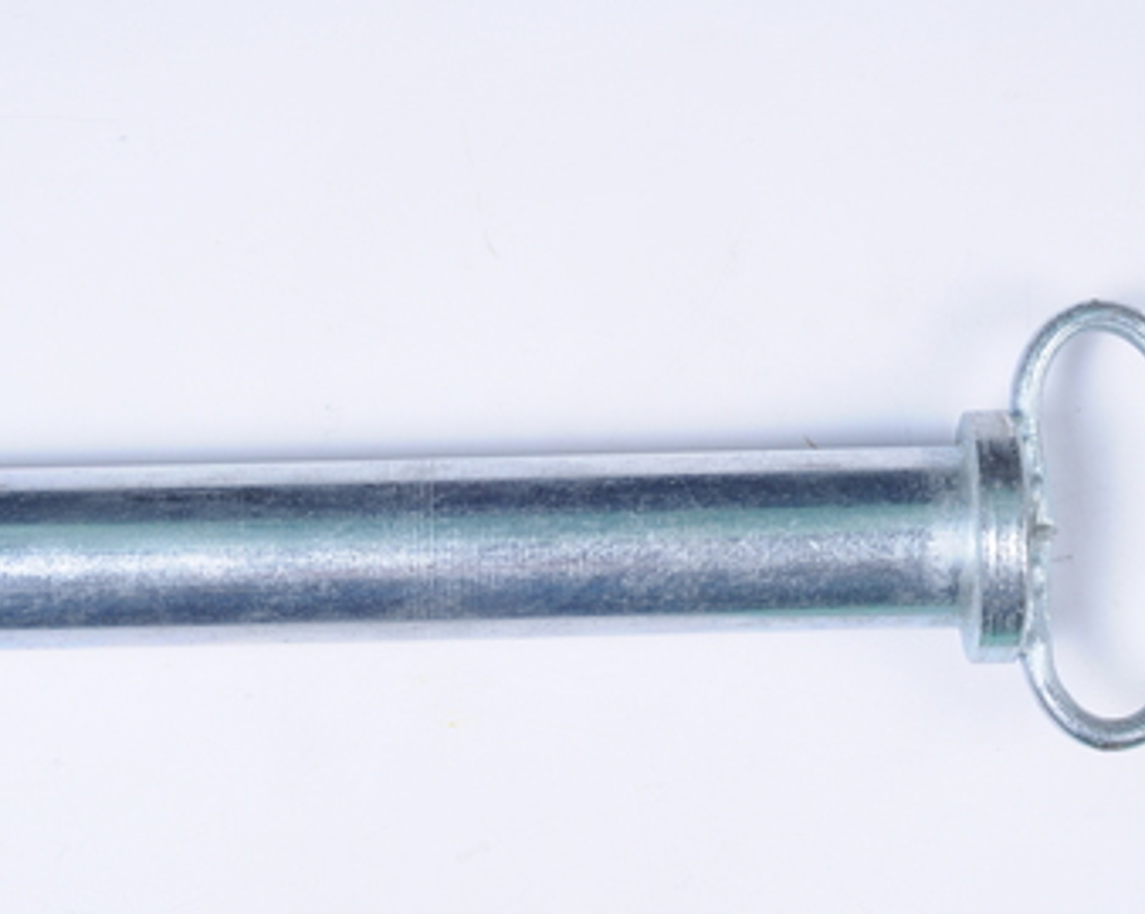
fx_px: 3522
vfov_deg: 14.8
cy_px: 535
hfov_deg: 18.5
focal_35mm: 104
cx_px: 508
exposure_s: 1/125
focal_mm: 50
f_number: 11
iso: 200
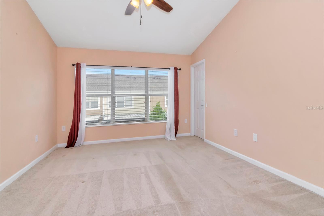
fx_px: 148
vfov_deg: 72.0
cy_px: 108
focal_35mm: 16
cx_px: 162
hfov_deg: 95.0
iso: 1250
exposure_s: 1/200
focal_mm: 11
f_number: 13
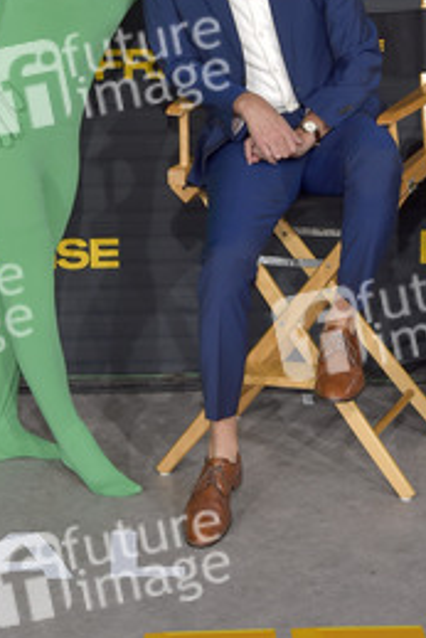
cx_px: 176
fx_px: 1258
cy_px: 200
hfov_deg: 19.2
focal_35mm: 71
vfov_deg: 28.2
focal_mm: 46
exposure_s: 1/250
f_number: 6.3
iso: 320
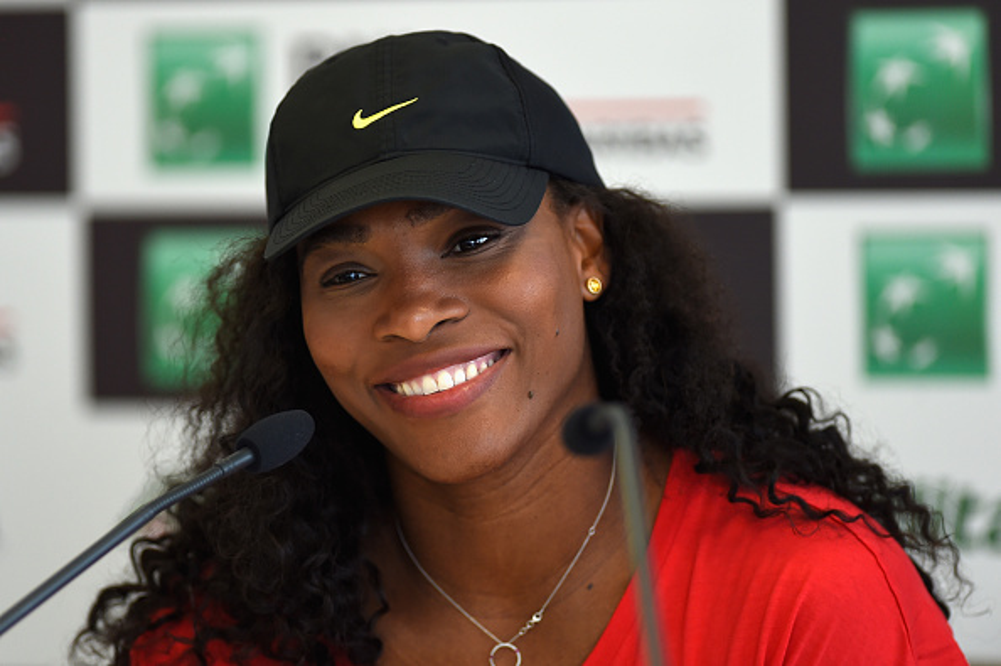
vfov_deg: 4.6
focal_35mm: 300
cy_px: 333
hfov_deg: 6.9
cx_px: 500
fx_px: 8335
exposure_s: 1/500
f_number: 2.8
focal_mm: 300
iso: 1250
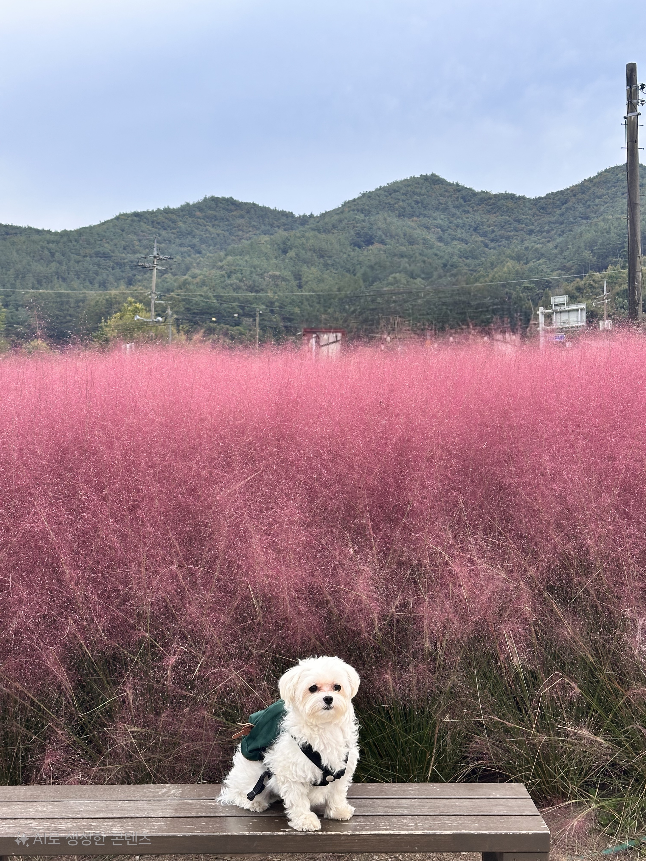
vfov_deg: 39.7
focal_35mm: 48
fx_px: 1194
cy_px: 430
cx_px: 323
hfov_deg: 30.3
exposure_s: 1/833
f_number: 1.78
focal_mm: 6.86
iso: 64
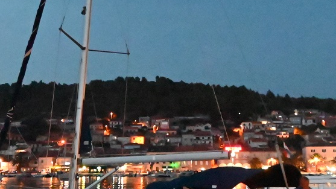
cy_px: 98
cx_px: 185
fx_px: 392
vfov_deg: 27.1
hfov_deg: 46.3
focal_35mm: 44
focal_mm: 12
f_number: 4
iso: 25600
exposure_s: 1/60
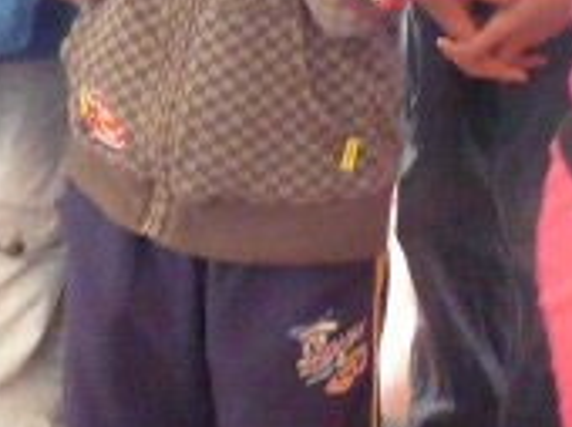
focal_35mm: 132
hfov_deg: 14.8
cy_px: -44
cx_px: 81
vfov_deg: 11.1
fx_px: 2178
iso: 800
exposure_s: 1/25
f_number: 2.8
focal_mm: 4.8
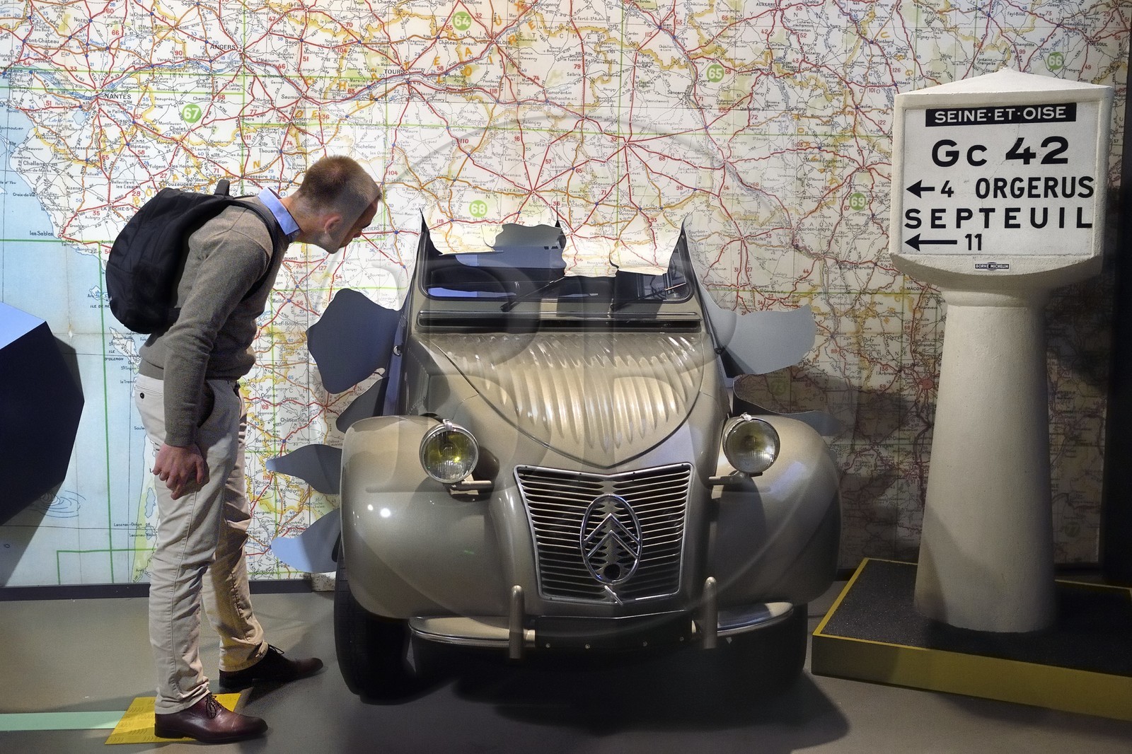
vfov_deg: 38.9
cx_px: 566
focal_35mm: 34
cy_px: 377
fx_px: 1069
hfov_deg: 55.8
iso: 3200
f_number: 6.3
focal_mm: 34
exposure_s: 1/40
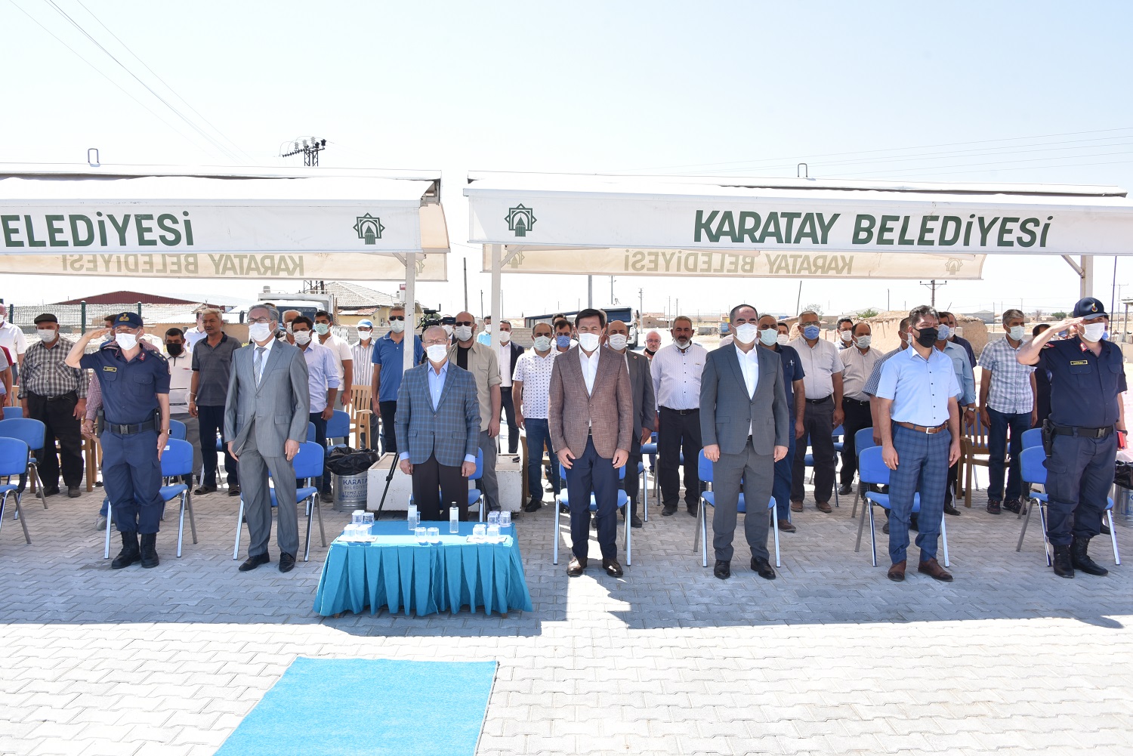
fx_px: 881
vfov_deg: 46.4
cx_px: 566
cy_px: 378
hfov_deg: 65.5
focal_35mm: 28
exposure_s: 1/100
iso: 125
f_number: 10
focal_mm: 28
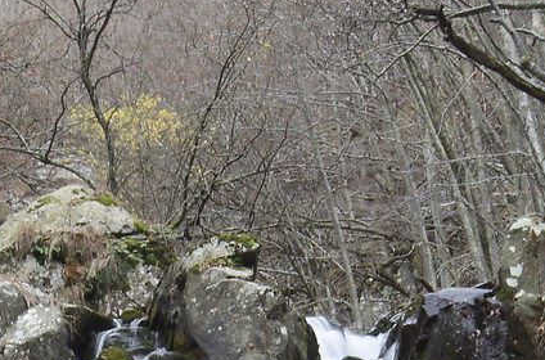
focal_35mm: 204
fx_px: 3079
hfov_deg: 10.1
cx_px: 50
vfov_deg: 6.4
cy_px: 852
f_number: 13
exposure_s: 1/5
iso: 100
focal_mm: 24
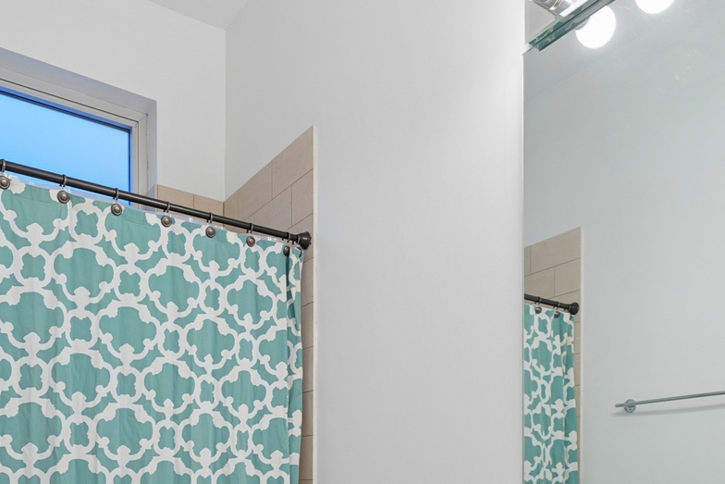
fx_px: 624
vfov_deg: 37.6
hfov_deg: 60.3
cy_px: 488
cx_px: 368
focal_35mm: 31
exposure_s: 1/100
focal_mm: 15
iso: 1600
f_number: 4
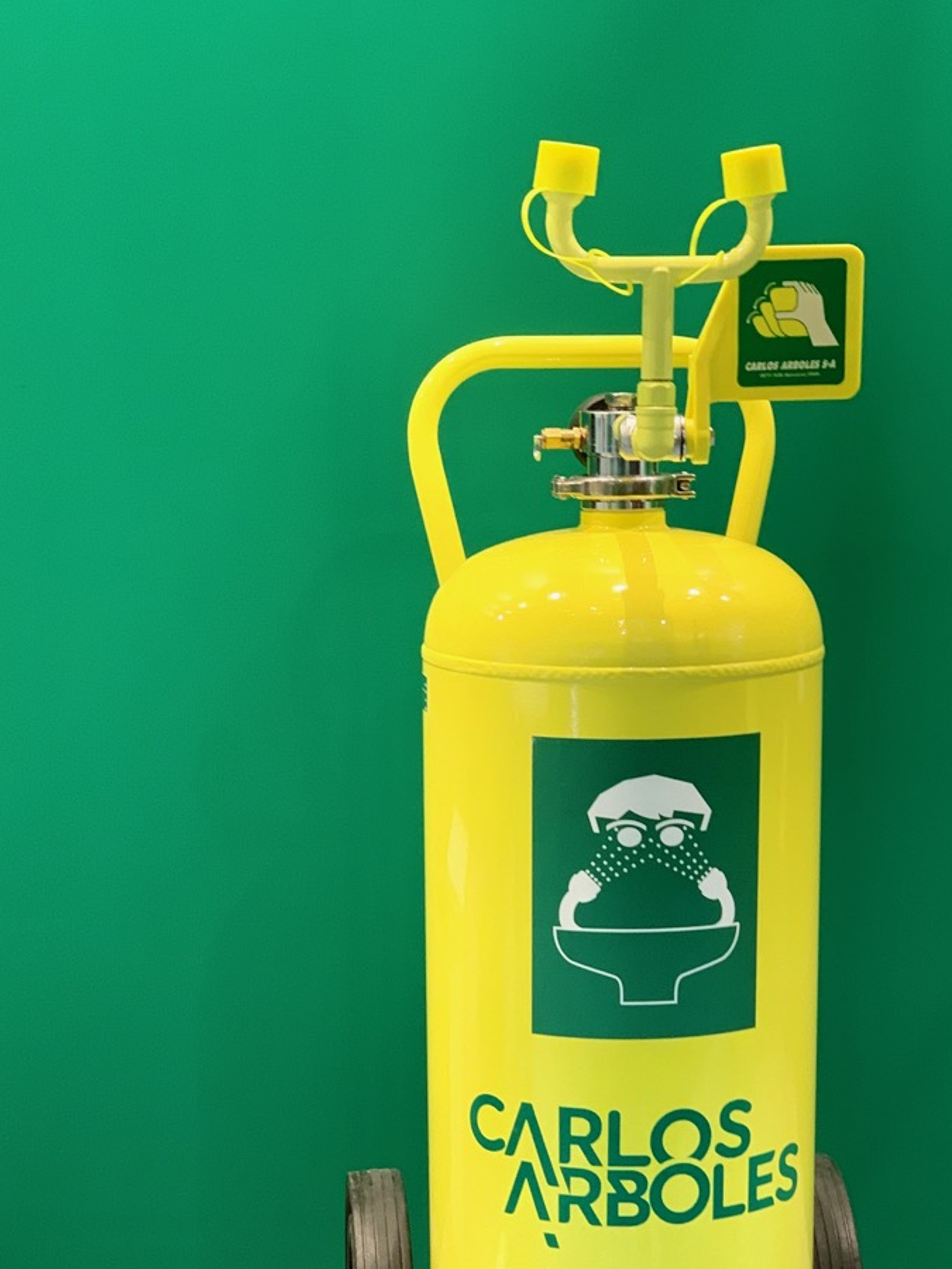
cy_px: 872
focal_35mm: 74
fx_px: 2712
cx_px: 529
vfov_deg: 26.1
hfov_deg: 19.9
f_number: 2.4
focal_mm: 6
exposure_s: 1/50
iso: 100
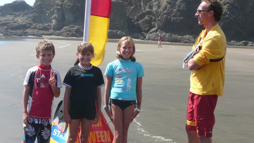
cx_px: 104
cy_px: 92
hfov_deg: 28.9
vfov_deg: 16.5
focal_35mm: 73
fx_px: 492
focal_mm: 8.2
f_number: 4.2
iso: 100
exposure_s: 1/400
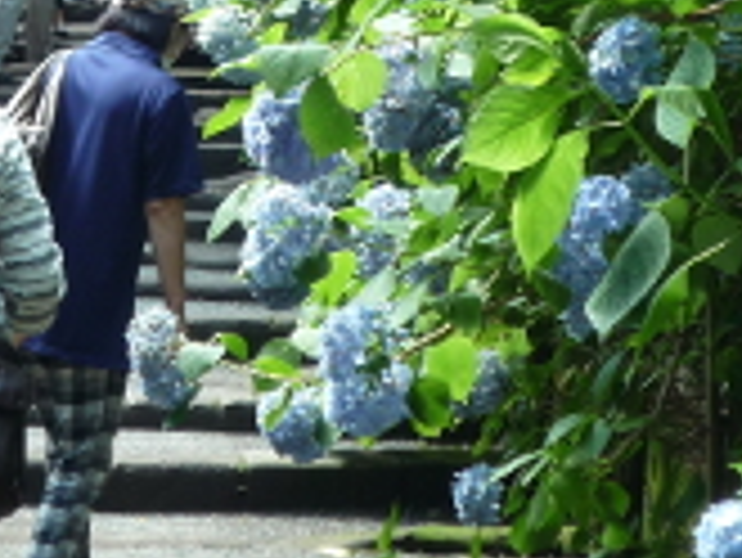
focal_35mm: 176
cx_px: 220
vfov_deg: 8.4
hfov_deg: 11.2
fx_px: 3775
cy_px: 18
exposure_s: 1/50
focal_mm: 8.3
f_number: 4.3
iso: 100
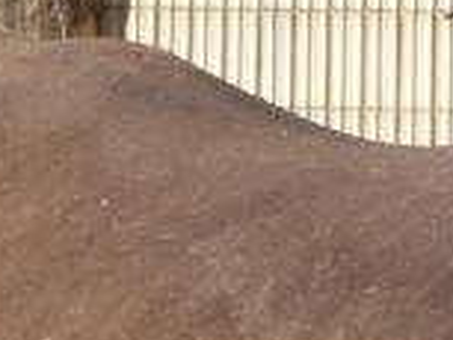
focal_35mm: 717
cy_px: 633
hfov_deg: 2.8
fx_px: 9390
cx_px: 571
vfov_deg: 2.1
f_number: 5
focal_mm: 24.6
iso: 80
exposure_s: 1/250
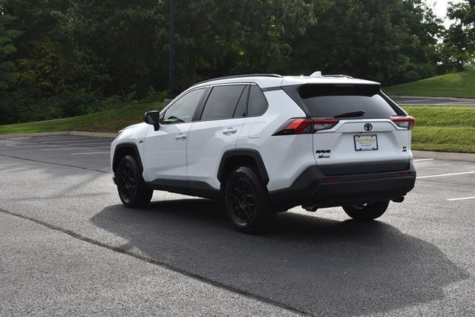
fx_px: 792
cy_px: 158
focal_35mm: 60
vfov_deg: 22.6
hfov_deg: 33.4
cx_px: 238
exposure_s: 1/250
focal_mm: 40
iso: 200
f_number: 7.1
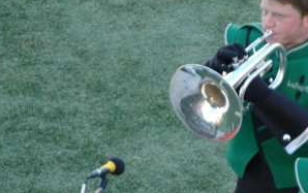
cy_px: 132
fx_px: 12387
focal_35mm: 1474
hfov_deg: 1.4
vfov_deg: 0.9
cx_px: 316
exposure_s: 1/60
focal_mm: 360
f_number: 5.6
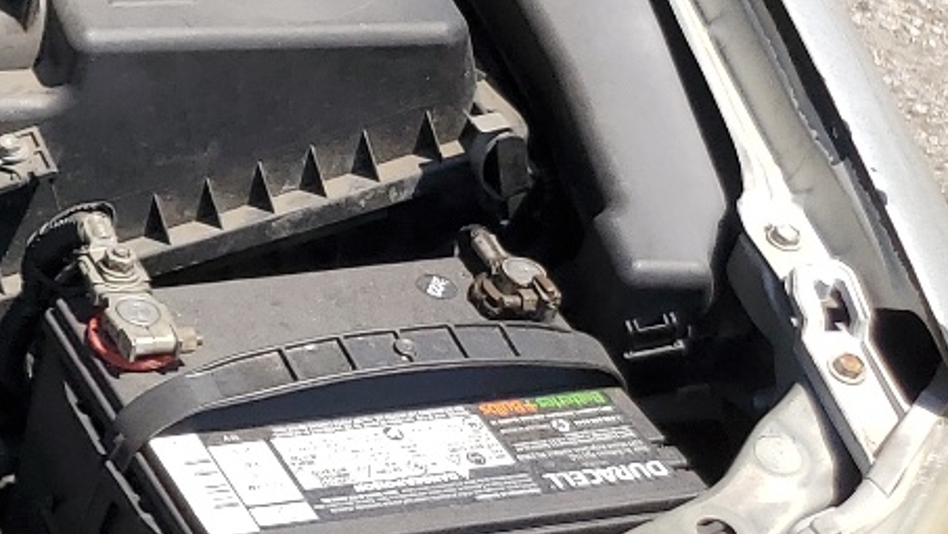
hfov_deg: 17.8
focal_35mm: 100
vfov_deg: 12.0
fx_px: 2514
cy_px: 29
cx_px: -672
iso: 50
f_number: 1.5
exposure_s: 1/2000
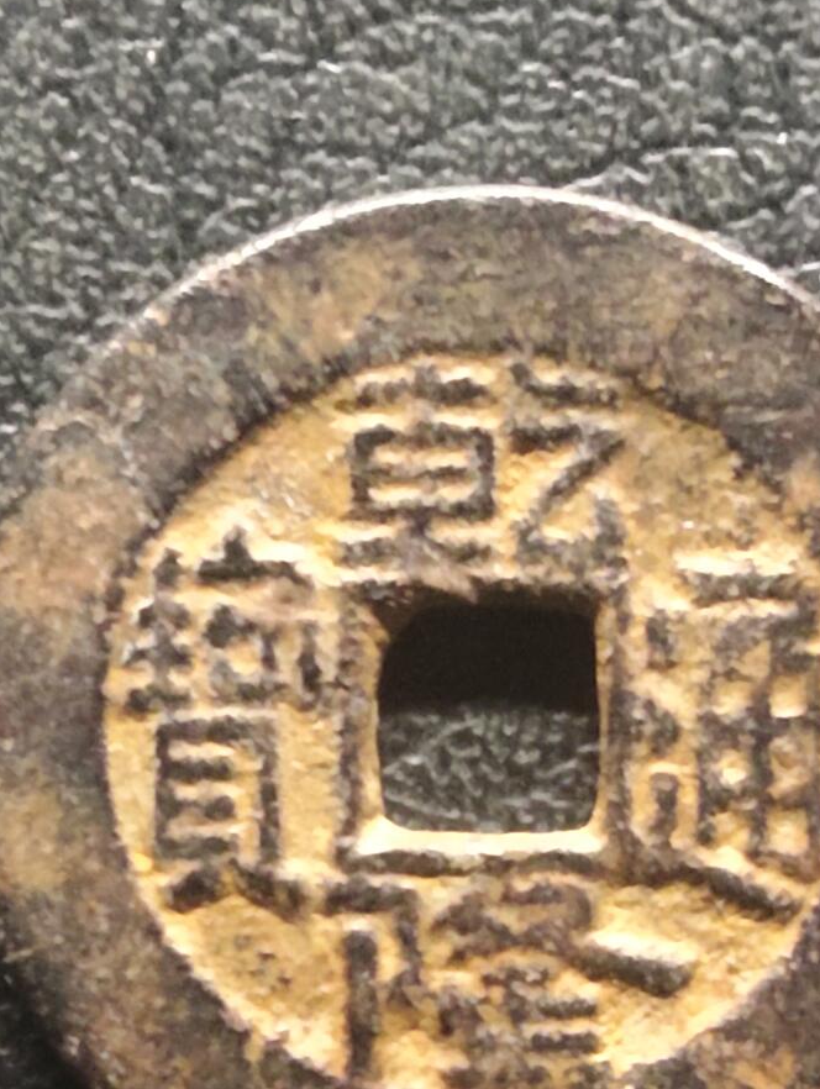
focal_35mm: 102
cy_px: 720
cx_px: 556
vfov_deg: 19.2
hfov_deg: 14.5
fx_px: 3214
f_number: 2.2
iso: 1600
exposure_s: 1/16.7
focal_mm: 3.42
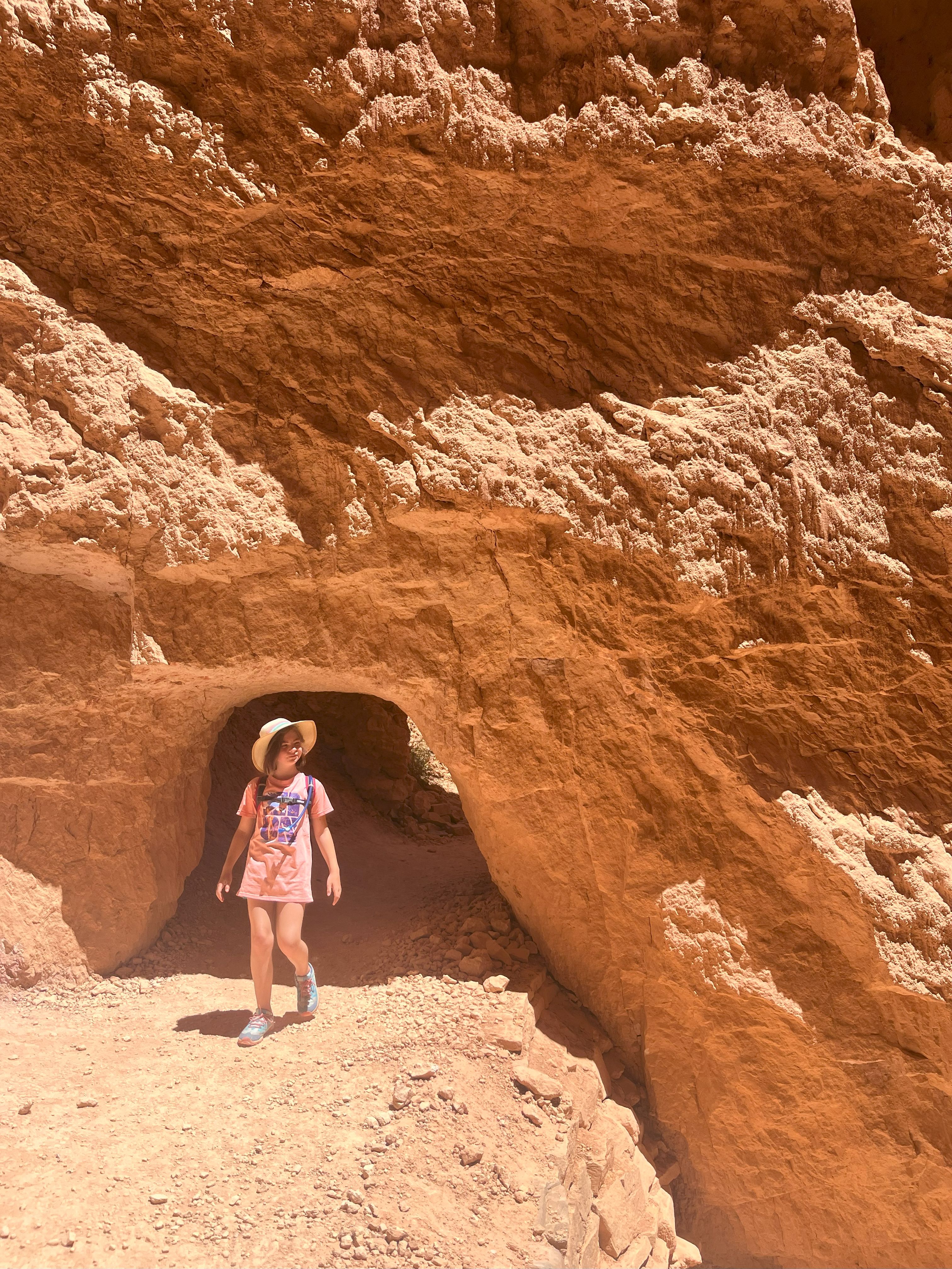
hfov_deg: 53.1
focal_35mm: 26
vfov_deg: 67.3
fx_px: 953
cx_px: 476
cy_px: 634
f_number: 1.6
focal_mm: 5.1
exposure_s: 1/2755
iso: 50
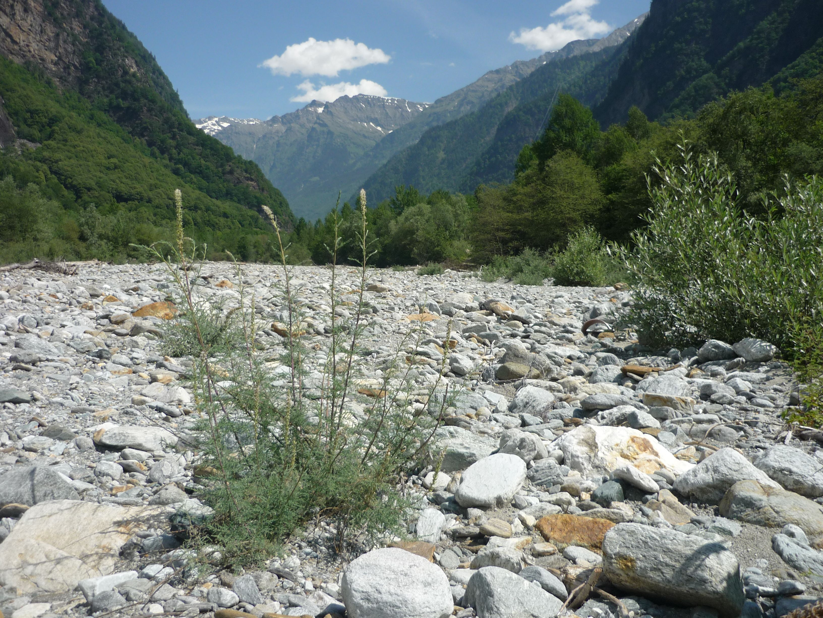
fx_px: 785
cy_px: 309
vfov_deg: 42.9
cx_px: 412
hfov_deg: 55.4
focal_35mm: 33
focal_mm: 5.5
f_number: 8
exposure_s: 1/250
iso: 100
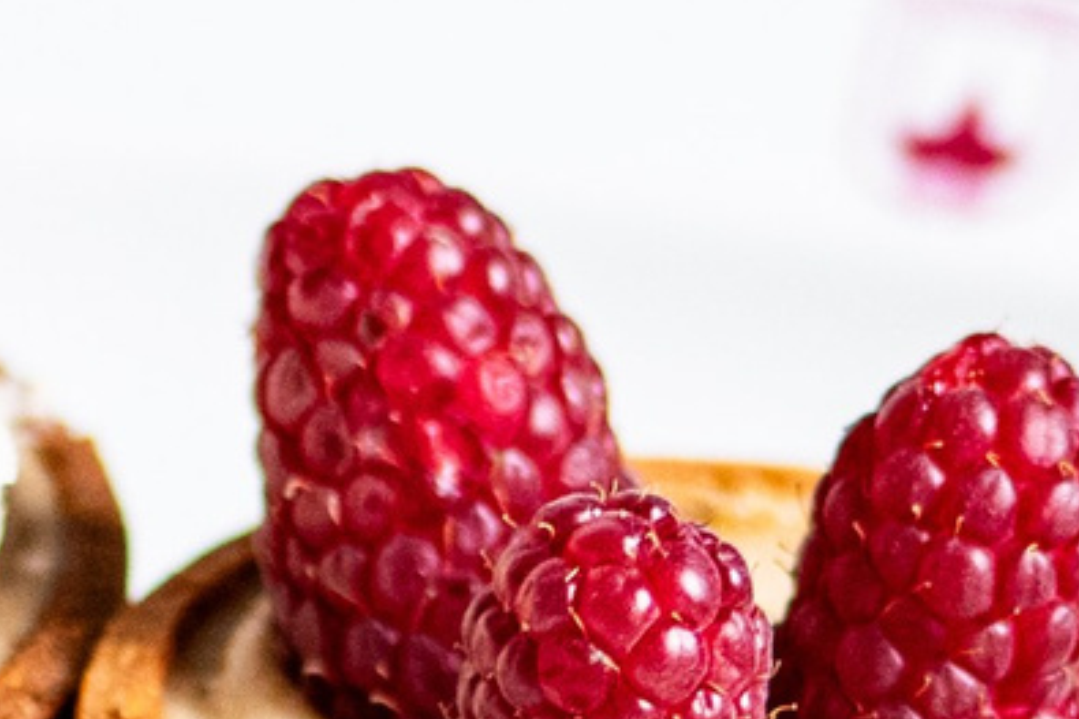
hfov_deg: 3.0
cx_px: 672
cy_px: 573
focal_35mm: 681
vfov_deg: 2.0
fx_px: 20402
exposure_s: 1/200
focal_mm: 105
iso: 400
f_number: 3
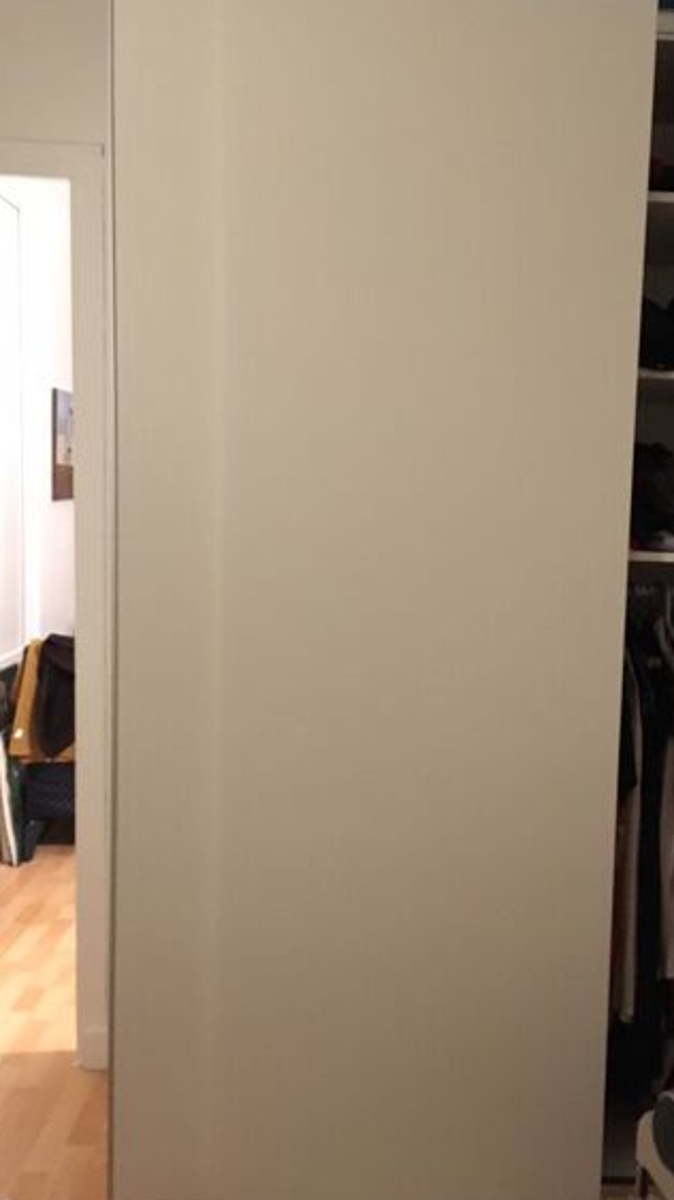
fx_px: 1144
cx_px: 446
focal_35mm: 36
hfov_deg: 32.6
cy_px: 613
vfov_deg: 55.3
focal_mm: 4.15
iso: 500
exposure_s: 1/17
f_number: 2.2
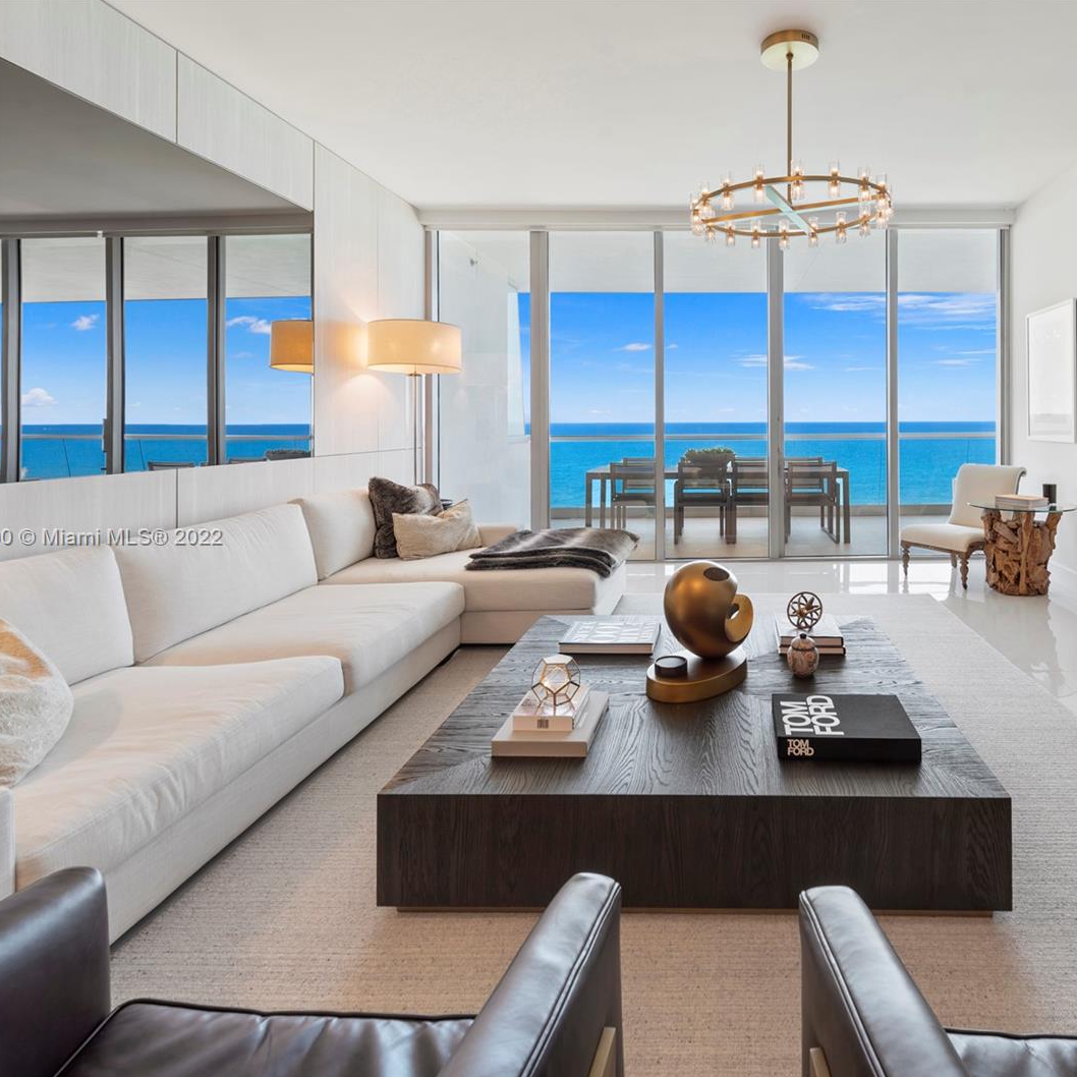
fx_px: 634
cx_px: 711
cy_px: 539
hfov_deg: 78.3
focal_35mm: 18
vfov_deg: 80.7
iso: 100
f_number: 8
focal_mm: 14
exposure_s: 1/5
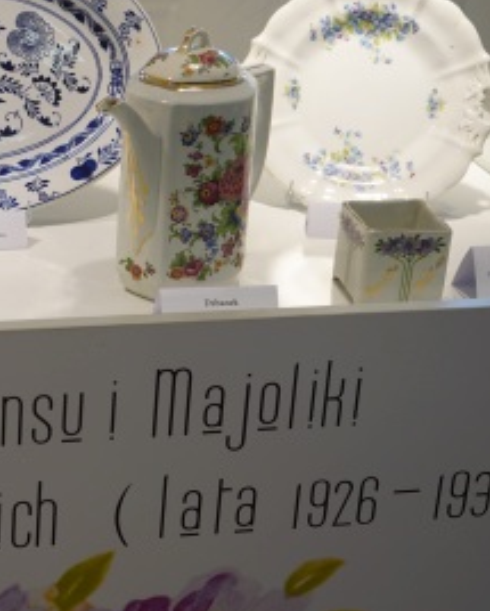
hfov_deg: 17.8
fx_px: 1520
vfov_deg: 22.7
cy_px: 262
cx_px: -30
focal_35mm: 84
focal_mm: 40
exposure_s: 1/160
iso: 320
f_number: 4
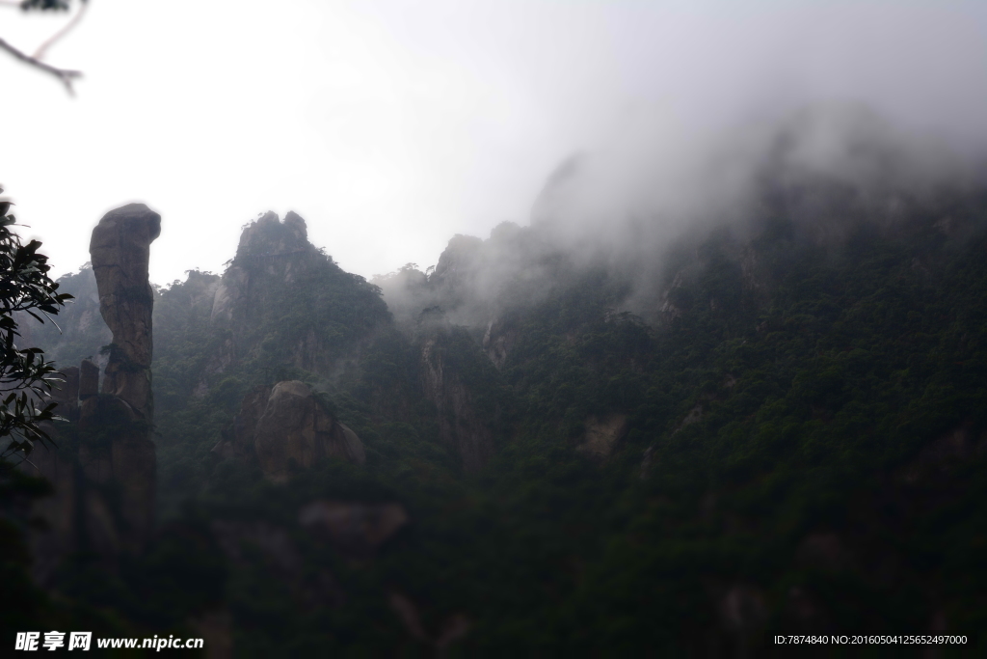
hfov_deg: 38.9
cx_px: 494
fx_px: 1398
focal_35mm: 51
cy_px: 330
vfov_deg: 26.5
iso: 125
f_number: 11
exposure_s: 1/125
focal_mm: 34
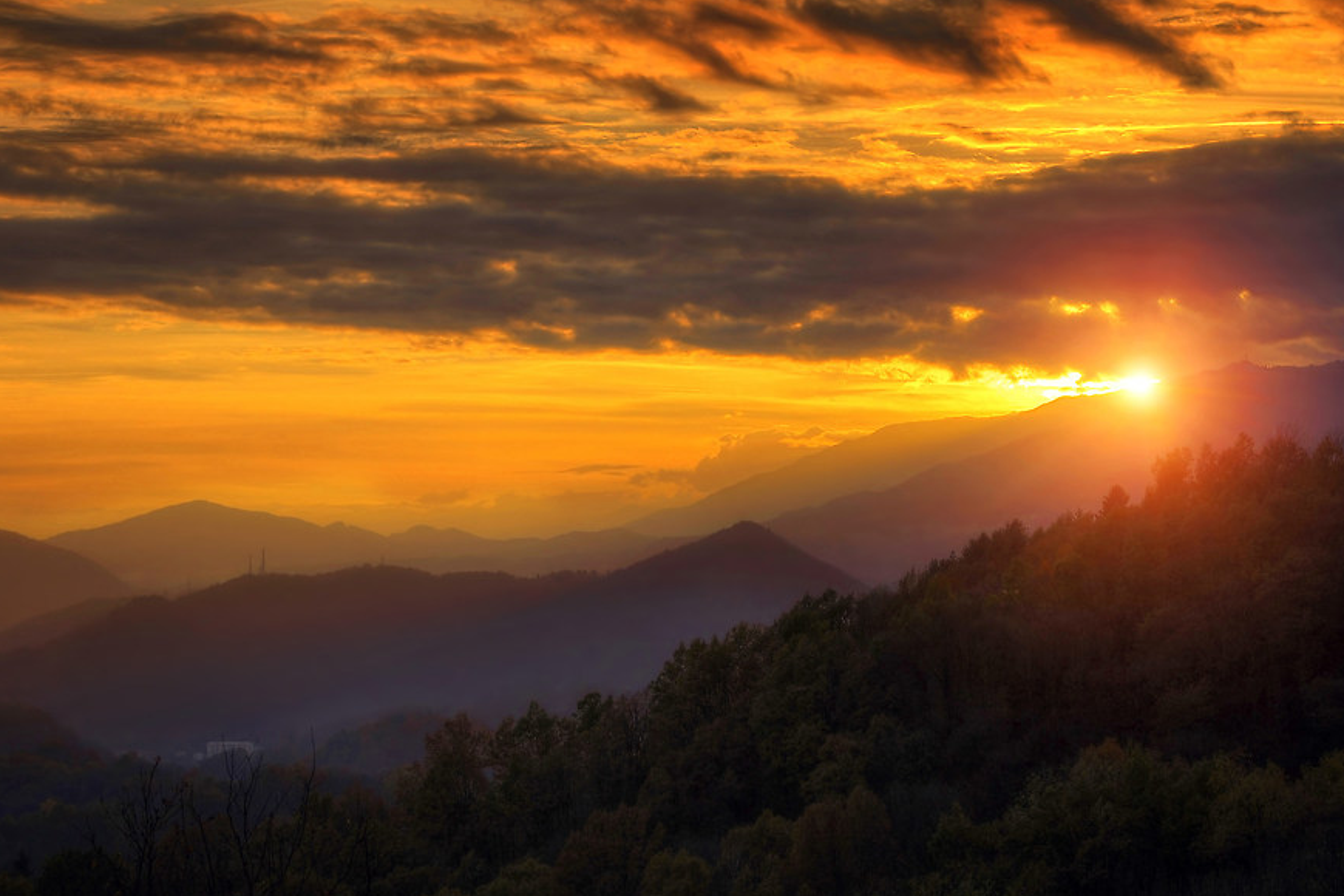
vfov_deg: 11.4
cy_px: 360
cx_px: 514
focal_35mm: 120
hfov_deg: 17.0
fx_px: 4480
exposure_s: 1/125
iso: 100
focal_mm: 58
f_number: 8
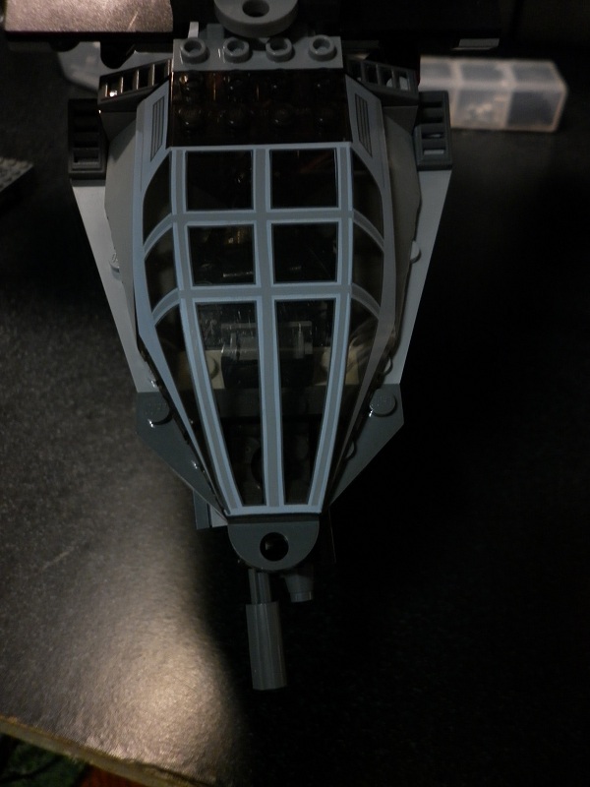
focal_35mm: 28
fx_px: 636
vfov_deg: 63.4
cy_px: 394
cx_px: 295
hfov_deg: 49.7
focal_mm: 5
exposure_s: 1/20
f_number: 2.8
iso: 200
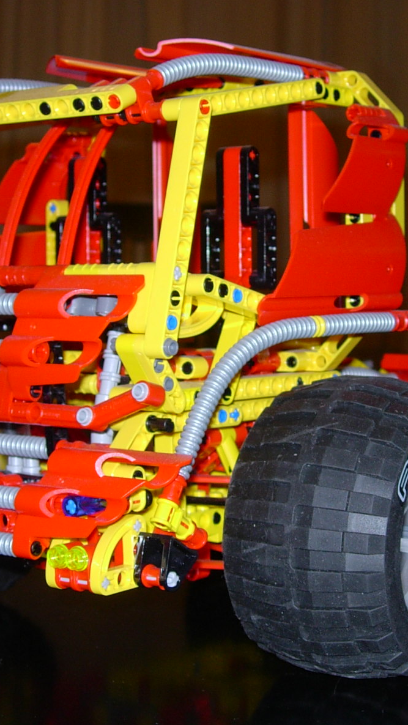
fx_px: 1442
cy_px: 361
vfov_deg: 28.2
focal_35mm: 75
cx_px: 265
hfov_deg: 16.1
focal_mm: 10.6
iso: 79
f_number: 3.2
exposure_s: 1/64
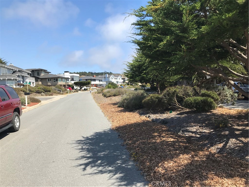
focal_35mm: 28
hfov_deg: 63.4
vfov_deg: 49.7
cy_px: 94
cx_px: 124
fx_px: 201
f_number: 1.8
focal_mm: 3.99
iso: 20
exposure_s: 1/1681
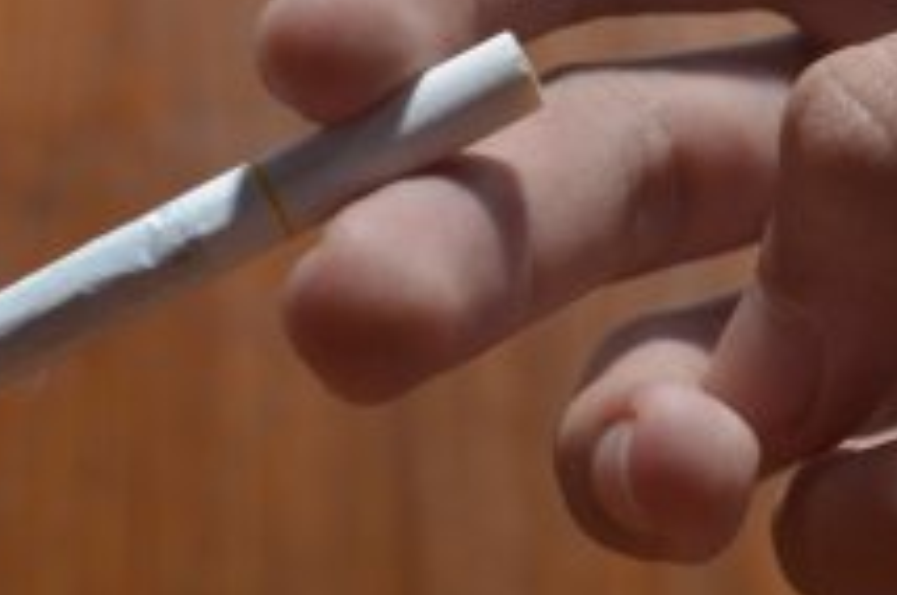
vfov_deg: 6.4
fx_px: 5324
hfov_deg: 9.6
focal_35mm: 214
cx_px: 679
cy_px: 346
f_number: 4
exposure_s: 1/60
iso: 640
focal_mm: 50
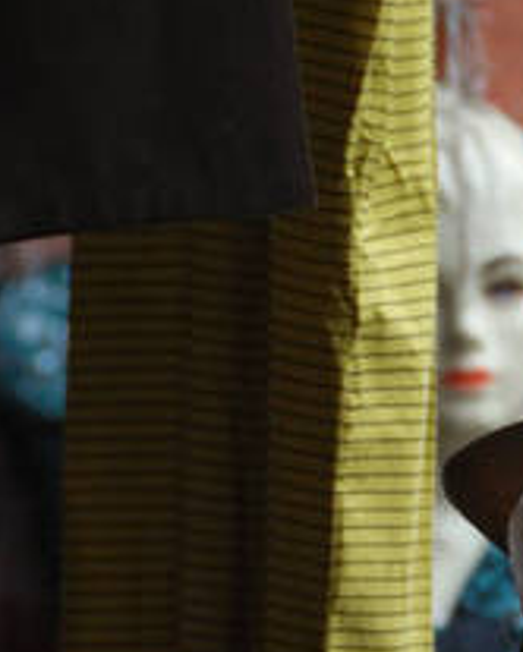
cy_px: 535
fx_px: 18393
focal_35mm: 952
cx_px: 728
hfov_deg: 1.6
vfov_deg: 2.0
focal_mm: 200
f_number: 5.6
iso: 450
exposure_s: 1/160
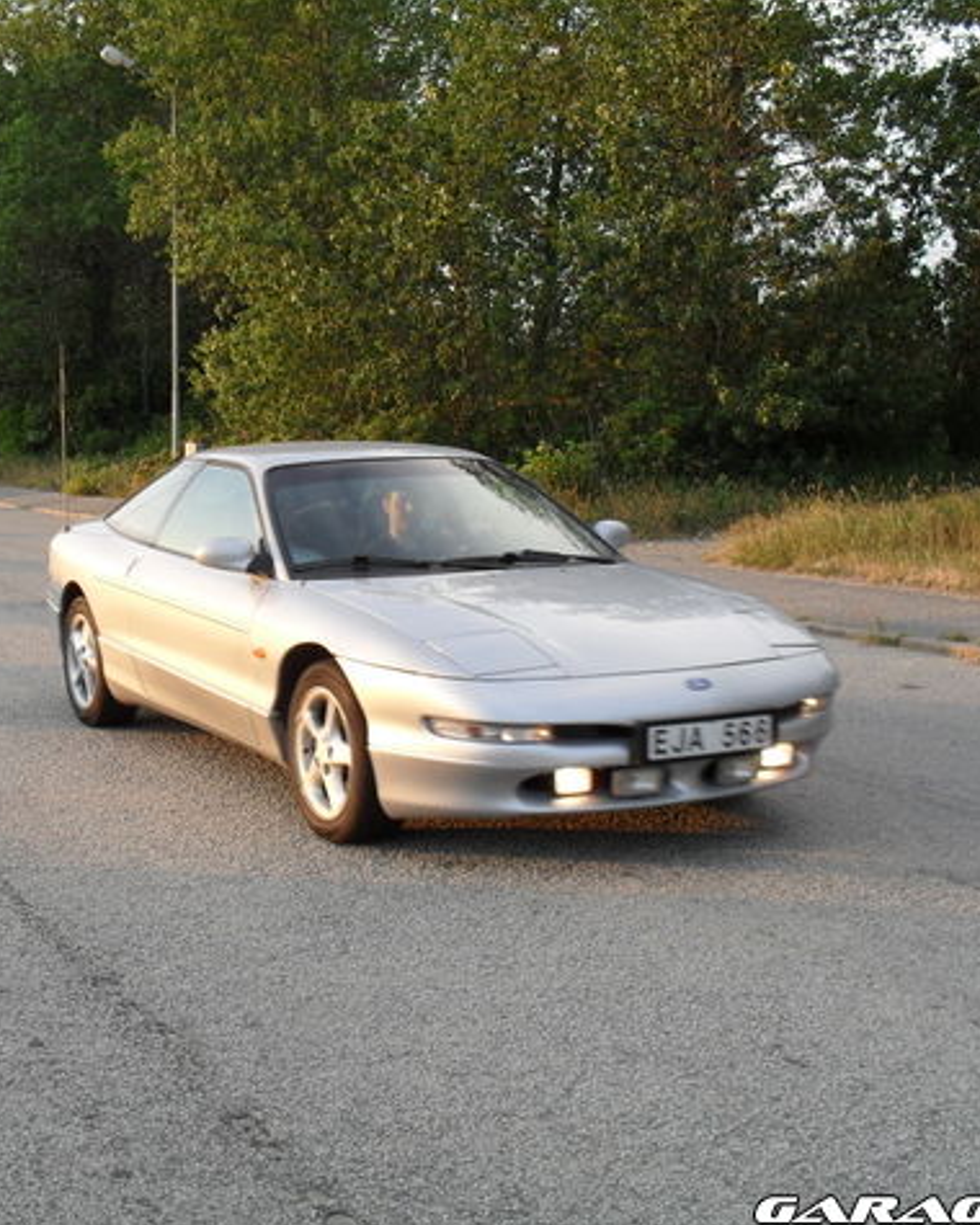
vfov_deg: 40.3
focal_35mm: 46
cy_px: 616
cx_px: 371
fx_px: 1668
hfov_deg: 32.6
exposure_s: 1/180
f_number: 3.2
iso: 100
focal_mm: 6.3
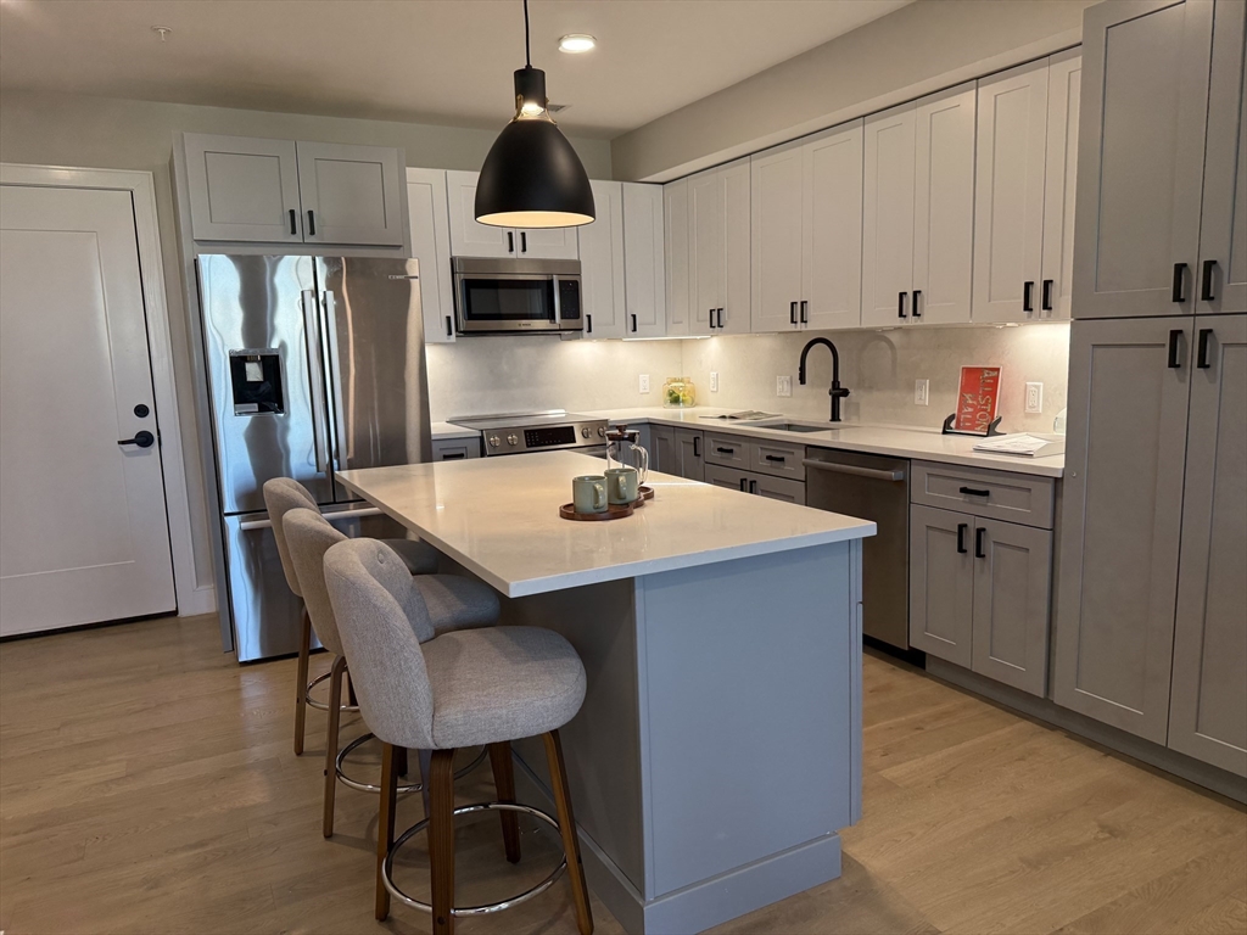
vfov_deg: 56.8
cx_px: 624
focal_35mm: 24
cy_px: 468
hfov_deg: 71.6
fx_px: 865
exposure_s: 1/120
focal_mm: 6.76
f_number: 1.78
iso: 160
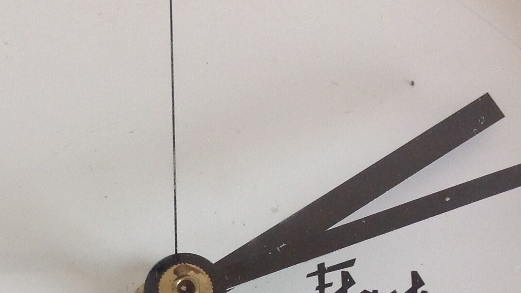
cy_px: 421
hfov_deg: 22.8
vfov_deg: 12.6
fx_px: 1271
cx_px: 101
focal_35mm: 92
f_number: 2.4
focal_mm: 4.28
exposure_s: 1/24
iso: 50
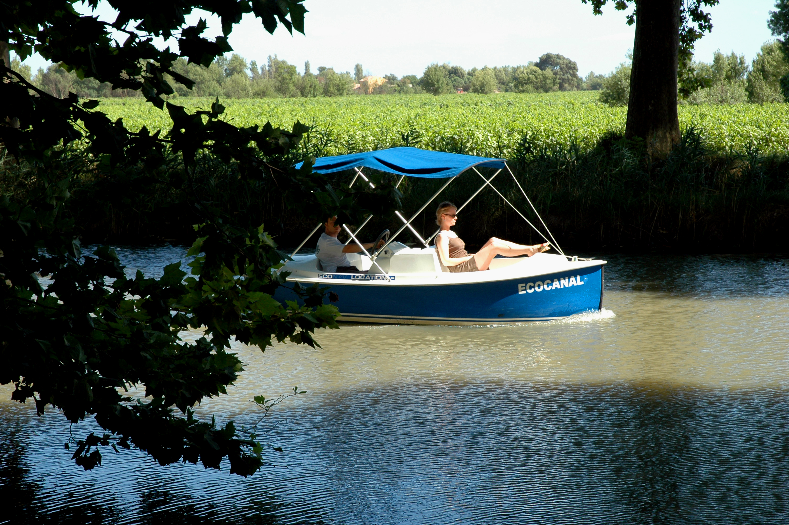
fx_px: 1807
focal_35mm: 82
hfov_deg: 24.6
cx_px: 394
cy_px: 262
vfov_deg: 16.5
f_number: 7.1
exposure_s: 1/200
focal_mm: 55
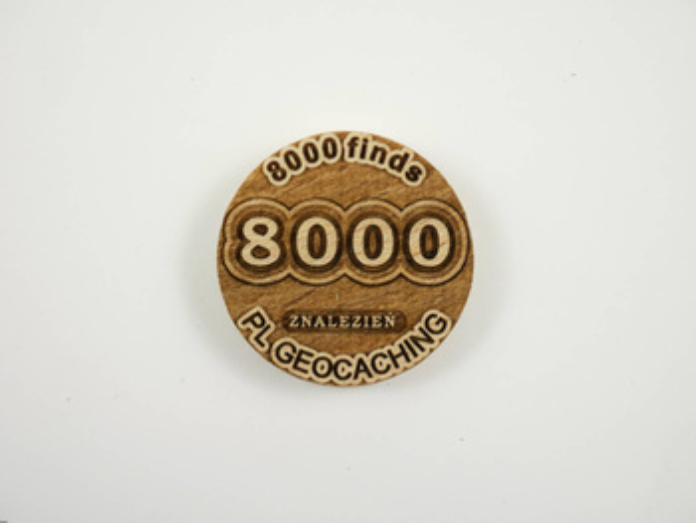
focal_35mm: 60
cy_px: 262
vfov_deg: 24.4
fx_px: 1207
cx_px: 348
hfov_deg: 32.2
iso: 200
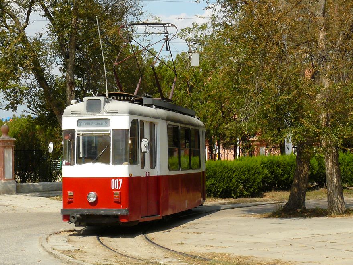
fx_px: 918
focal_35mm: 90
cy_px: 122
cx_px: 173
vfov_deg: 16.4
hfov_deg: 21.8
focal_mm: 12.9
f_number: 8
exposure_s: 1/400
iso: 200
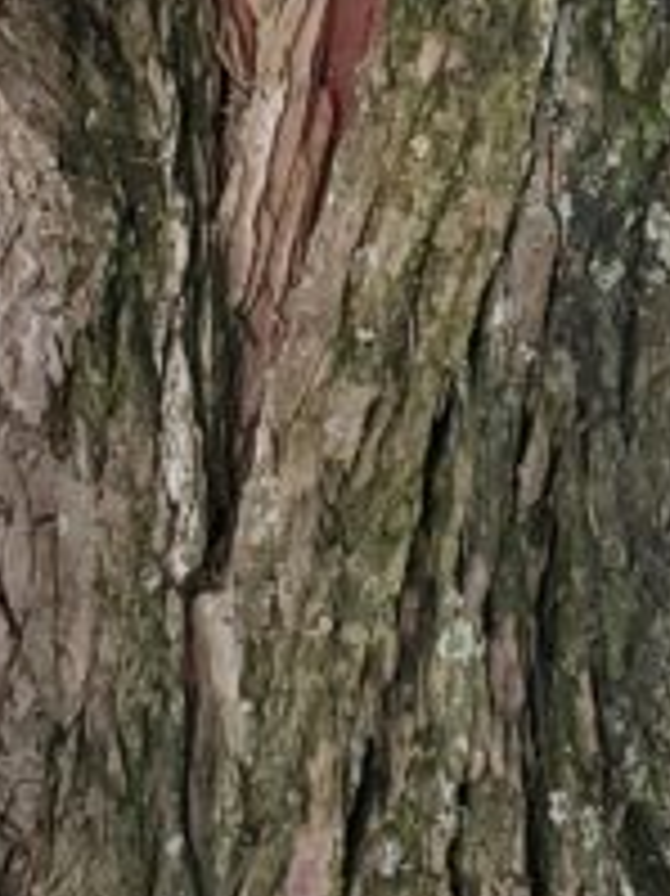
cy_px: -545
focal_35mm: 134
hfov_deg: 11.0
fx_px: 3462
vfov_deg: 13.6
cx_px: 544
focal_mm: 4.3
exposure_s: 1/120
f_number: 2.4
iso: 64
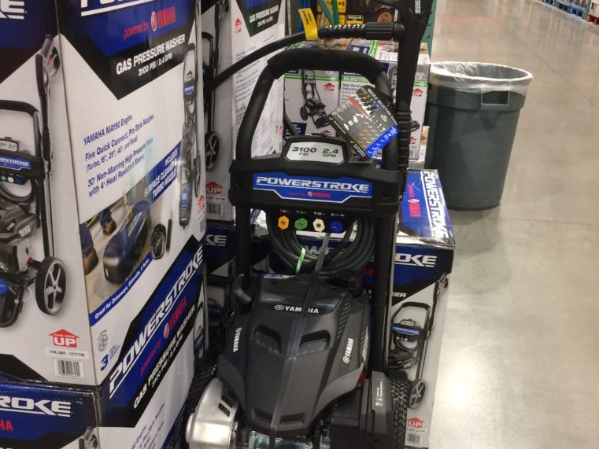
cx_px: 299
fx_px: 675
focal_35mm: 39
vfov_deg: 36.8
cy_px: 248
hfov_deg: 47.9
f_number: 2.2
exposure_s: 1/33
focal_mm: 4.15
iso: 125
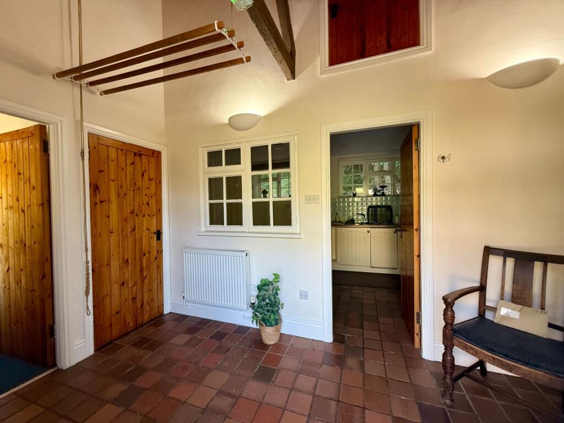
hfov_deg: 102.1
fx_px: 228
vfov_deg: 85.7
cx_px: 282
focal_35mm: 14
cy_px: 212
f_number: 2.2
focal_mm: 2.22
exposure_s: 1/99
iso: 200
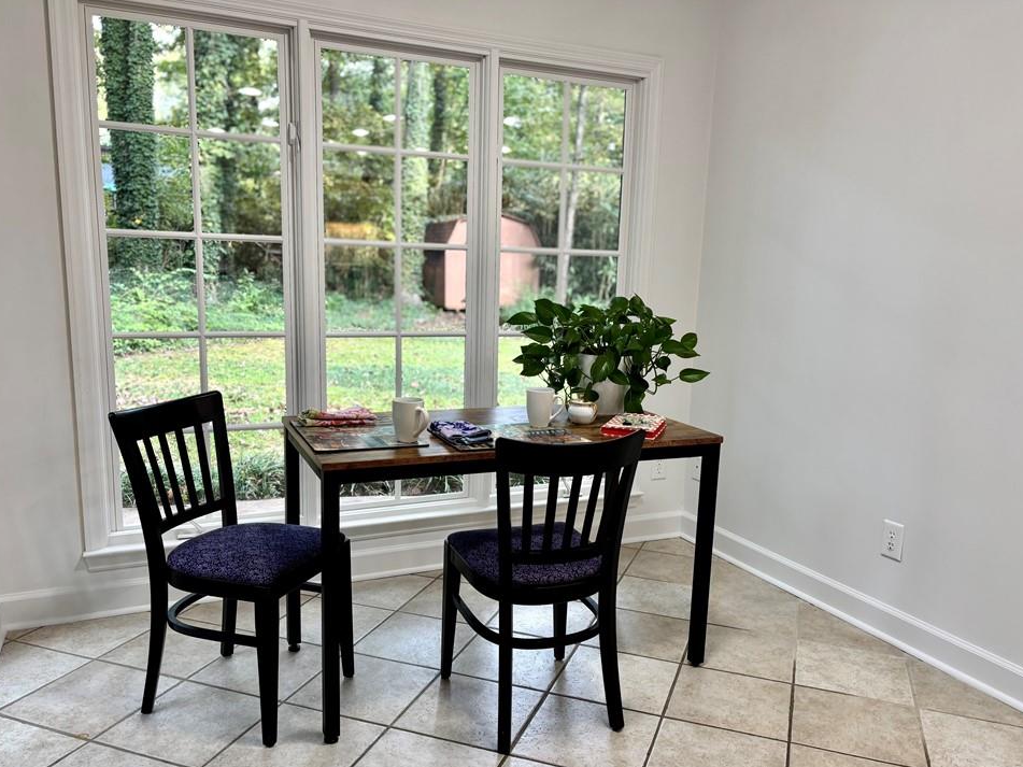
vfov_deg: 49.7
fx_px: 827
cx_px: 521
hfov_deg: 63.4
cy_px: 404
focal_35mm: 28
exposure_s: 1/60
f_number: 1.6
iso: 100
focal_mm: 5.96
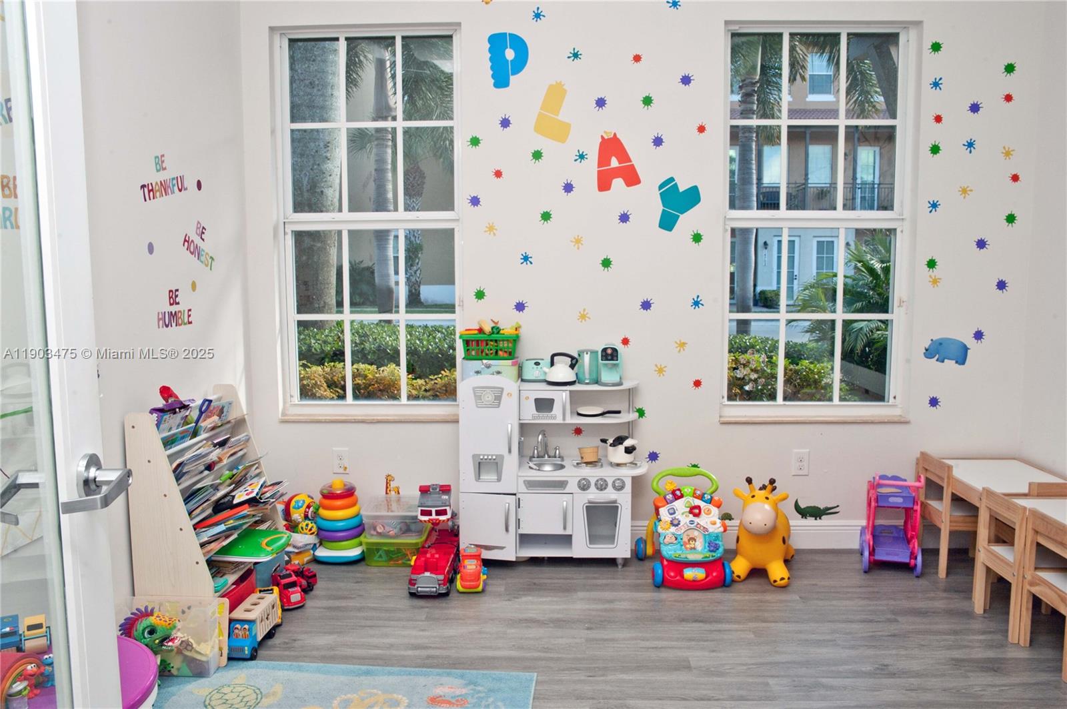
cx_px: 534
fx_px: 859
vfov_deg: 44.9
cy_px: 354
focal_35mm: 29
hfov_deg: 63.7
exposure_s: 1/160
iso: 250
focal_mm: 29
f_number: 14
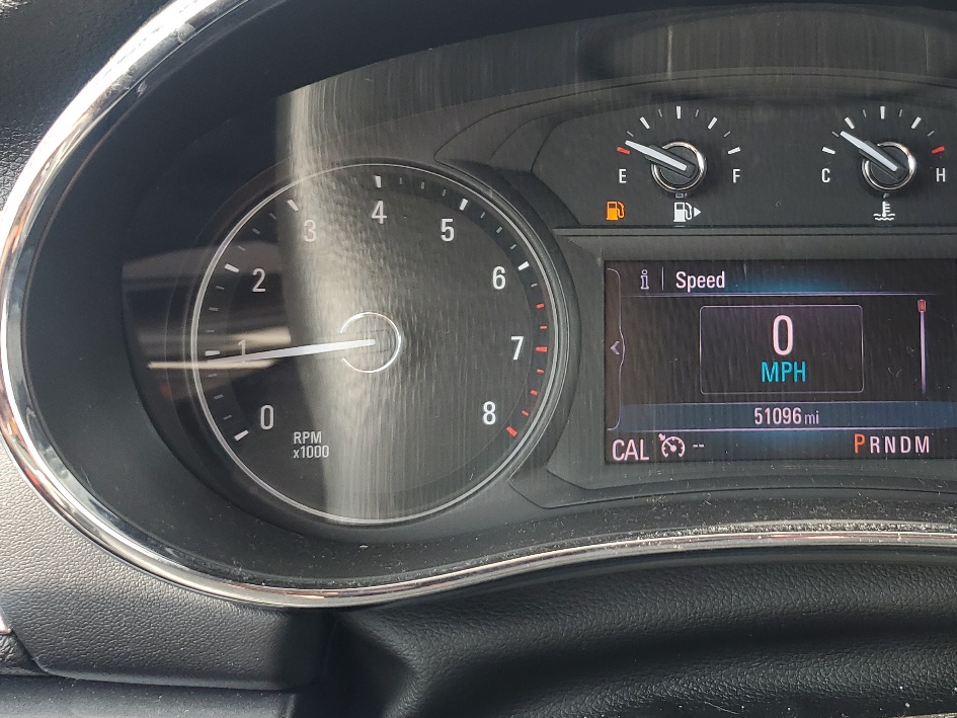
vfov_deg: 32.8
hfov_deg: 41.2
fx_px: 1217
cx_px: 755
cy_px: 286
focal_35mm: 44
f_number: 1.5
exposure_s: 1/139
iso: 50
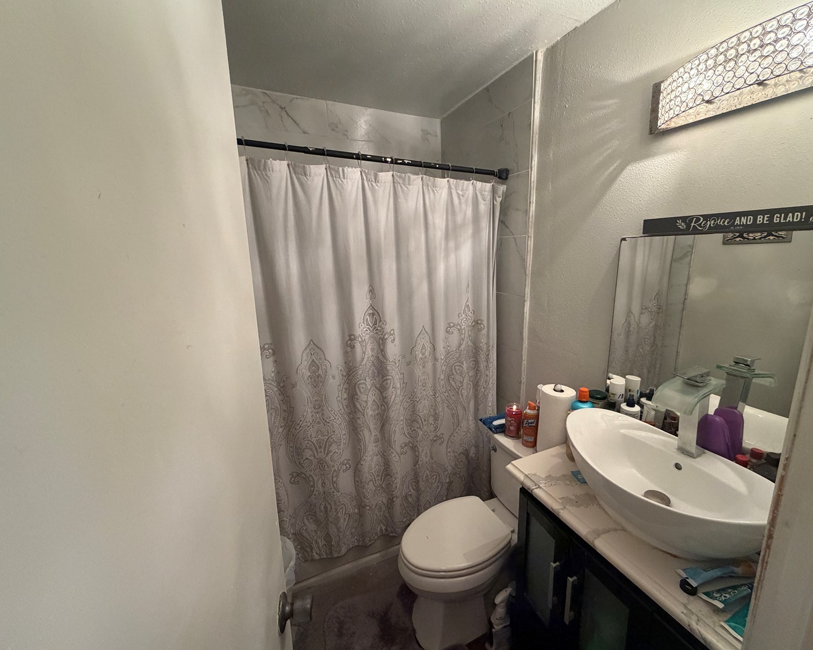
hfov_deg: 96.6
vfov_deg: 84.0
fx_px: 361
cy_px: 324
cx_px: 441
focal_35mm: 15
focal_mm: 2.22
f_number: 2.2
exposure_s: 1/60
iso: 400
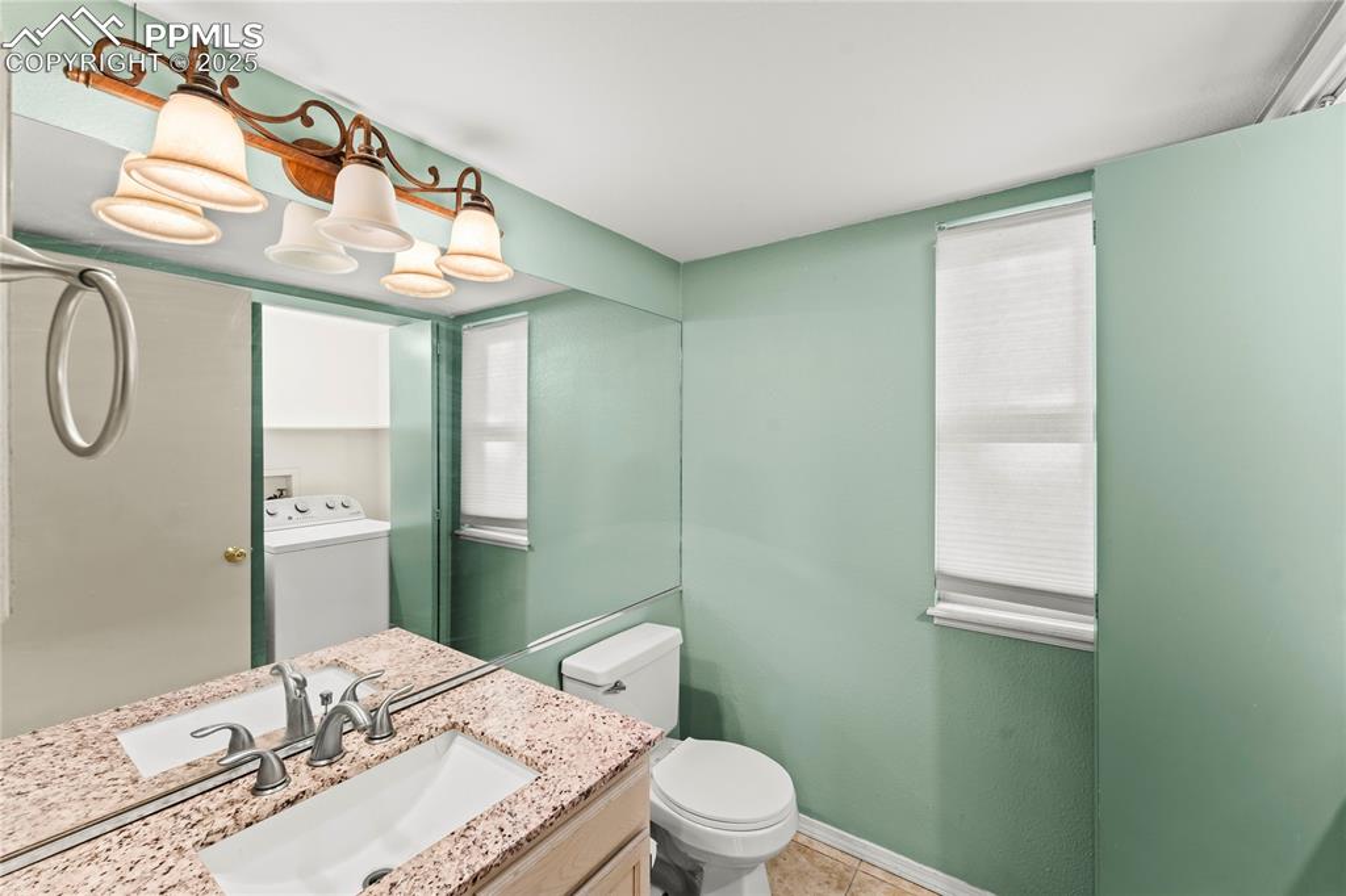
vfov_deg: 81.2
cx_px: 673
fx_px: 523
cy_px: 448
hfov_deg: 104.3
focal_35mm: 14
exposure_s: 1.6
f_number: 8
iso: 400
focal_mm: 14
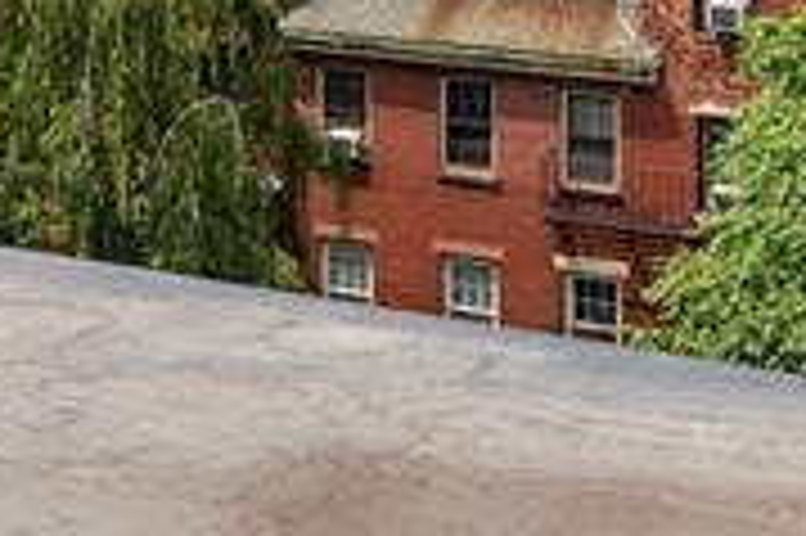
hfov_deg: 14.7
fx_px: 3064
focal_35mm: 137
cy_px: -597
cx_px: -32
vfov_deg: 9.3
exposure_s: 1/250
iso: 100
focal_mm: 24
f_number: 8
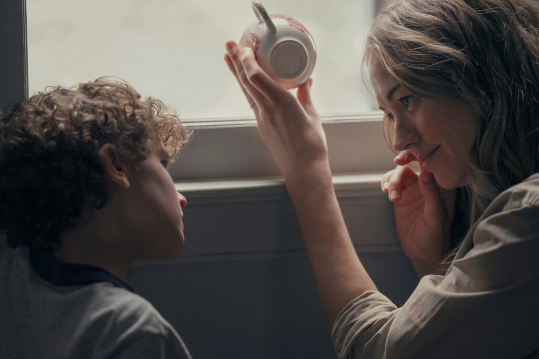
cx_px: 270
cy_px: 180
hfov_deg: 15.2
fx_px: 2020
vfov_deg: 10.2
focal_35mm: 135
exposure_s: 1/125
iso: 640
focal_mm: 135
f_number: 2.8
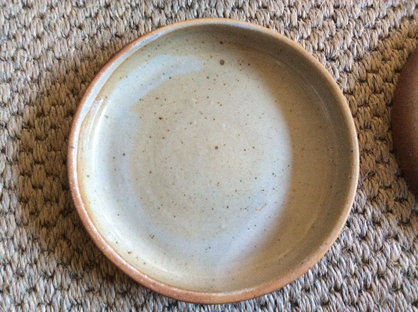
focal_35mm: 32
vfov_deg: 44.1
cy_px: 156
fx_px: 386
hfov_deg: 56.9
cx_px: 209
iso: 320
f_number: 2.4
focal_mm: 3.3
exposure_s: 1/17
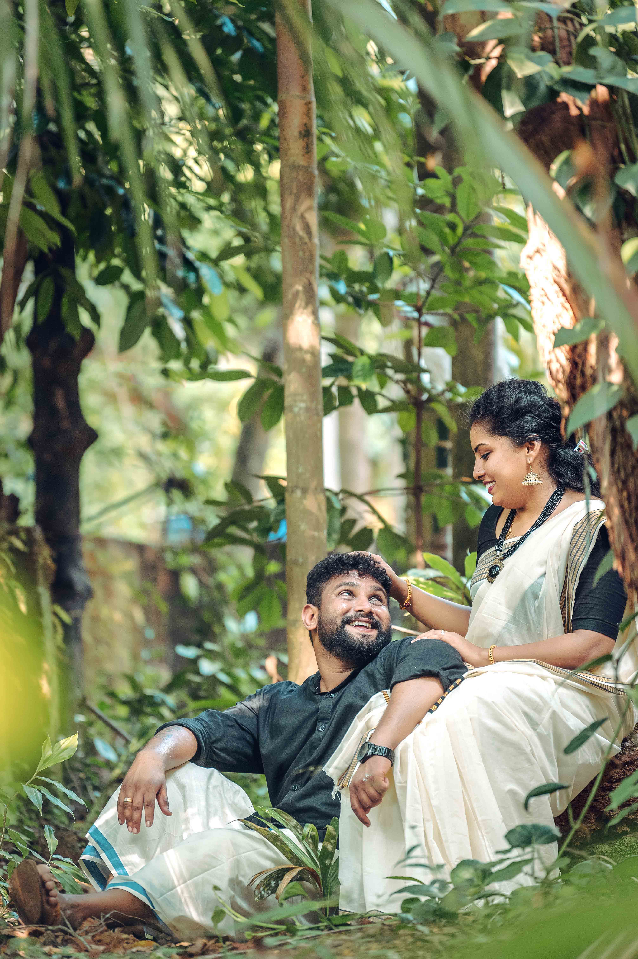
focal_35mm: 200
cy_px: 480
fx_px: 5324
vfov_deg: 10.3
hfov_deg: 6.9
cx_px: 319
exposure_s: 1/200
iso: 1250
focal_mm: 200
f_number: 2.8
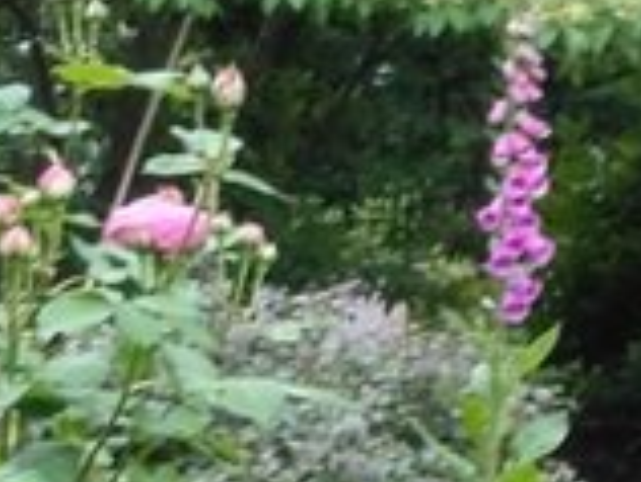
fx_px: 3932
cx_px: -1099
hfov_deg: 8.3
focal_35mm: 212
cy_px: 1114
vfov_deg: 6.7
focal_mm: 2.96
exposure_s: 1/60
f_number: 2
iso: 120
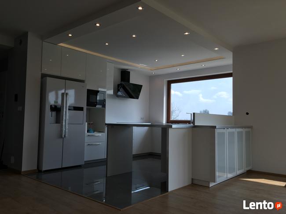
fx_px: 240
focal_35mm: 29
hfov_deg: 61.7
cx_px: 143
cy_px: 107
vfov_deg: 48.2
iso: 25
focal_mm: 4.15
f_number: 2.2
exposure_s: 1/361
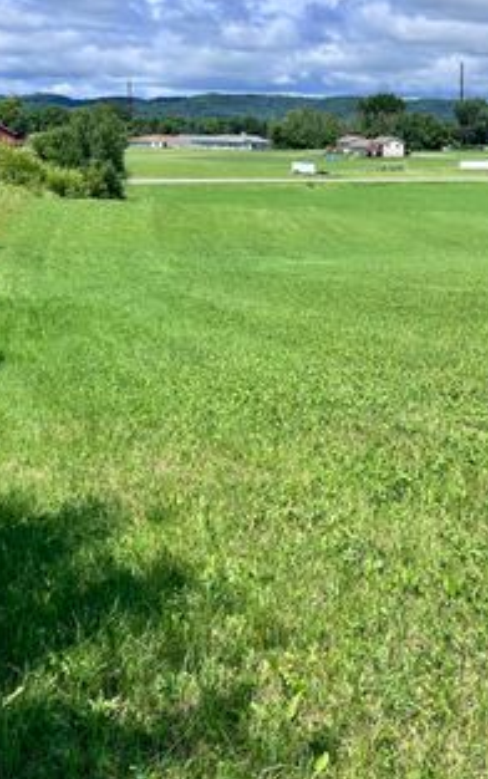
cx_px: 431
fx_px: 935
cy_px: 340
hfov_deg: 28.2
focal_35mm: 44
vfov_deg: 45.1
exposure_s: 1/3831
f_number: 1.5
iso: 50
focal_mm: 5.7
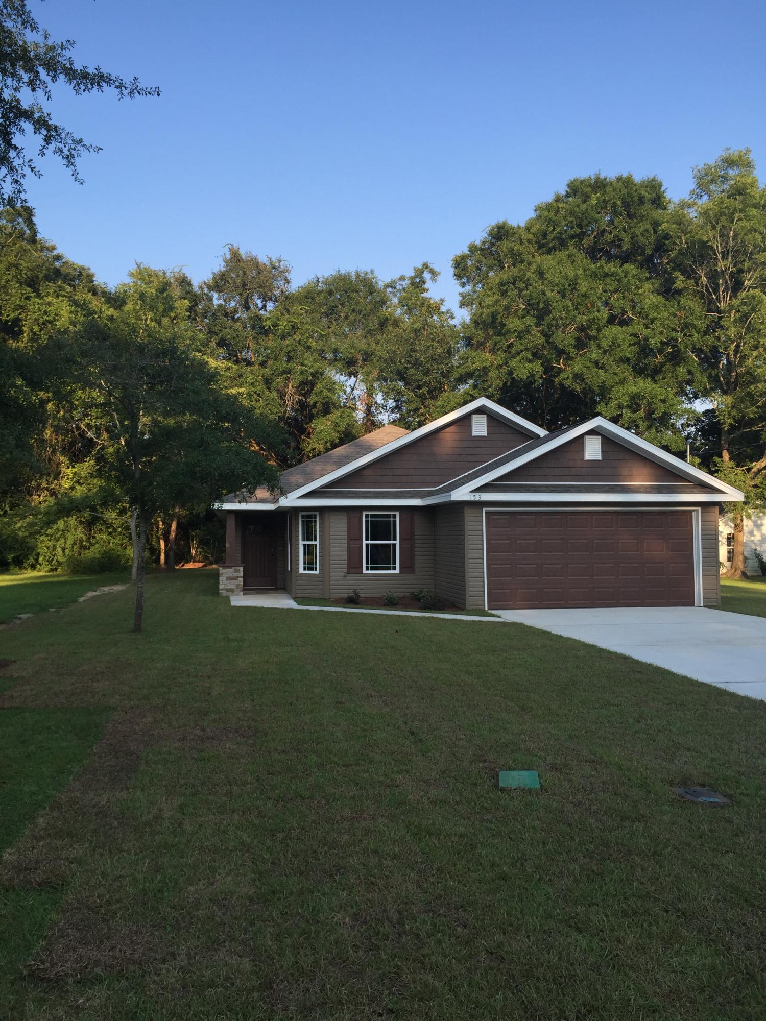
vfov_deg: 61.7
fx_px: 856
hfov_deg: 48.2
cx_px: 383
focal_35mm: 29
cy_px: 510
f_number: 2.2
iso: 32
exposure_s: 1/807
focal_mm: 4.15
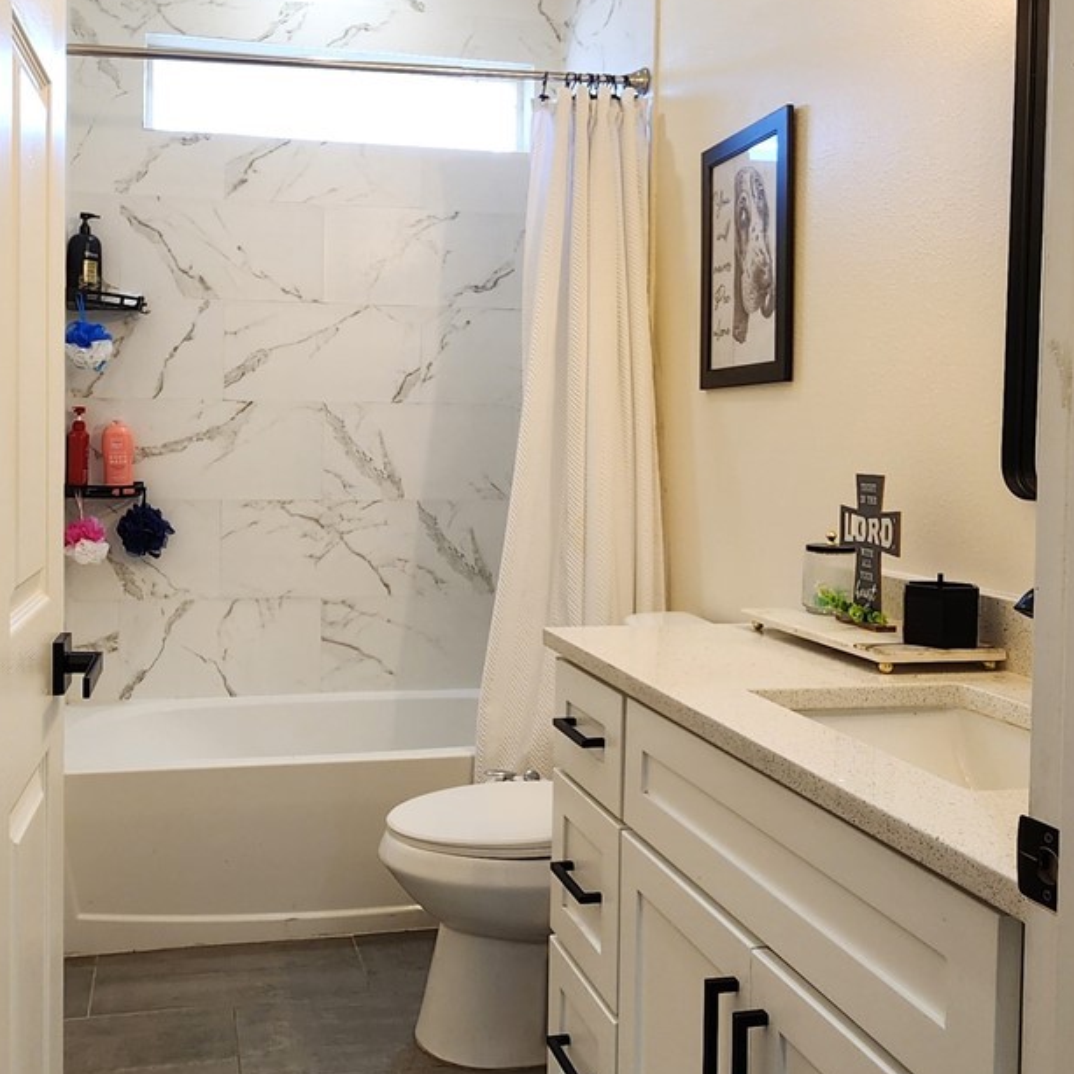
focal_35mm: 30
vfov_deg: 53.9
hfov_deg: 53.5
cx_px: 405
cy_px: 464
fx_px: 1053
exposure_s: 1/60
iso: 100
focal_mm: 2.2
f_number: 2.2
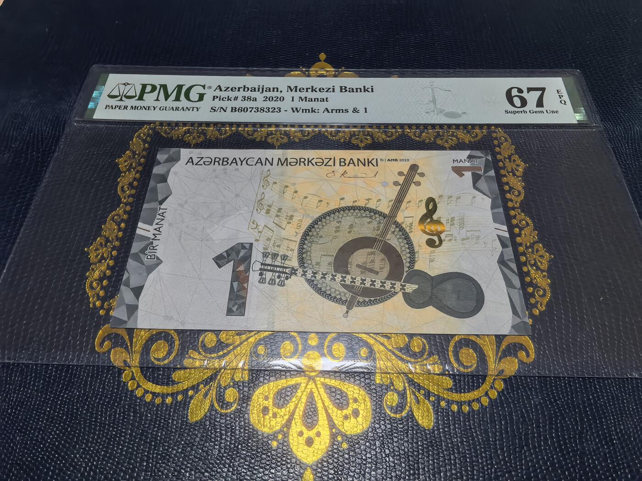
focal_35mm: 24
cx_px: 321
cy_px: 240
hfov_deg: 71.6
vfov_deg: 56.8
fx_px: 445
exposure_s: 1/50
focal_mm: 1.68
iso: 125
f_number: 2.2
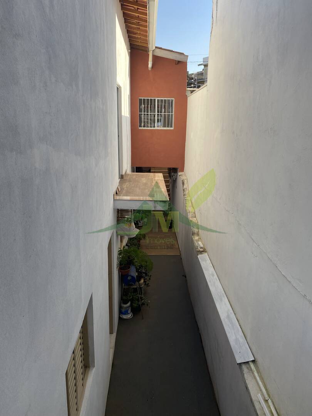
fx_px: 312
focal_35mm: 26
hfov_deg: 53.1
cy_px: 208
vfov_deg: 67.3
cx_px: 156
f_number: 1.8
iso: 32
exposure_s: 1/568
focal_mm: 4.25
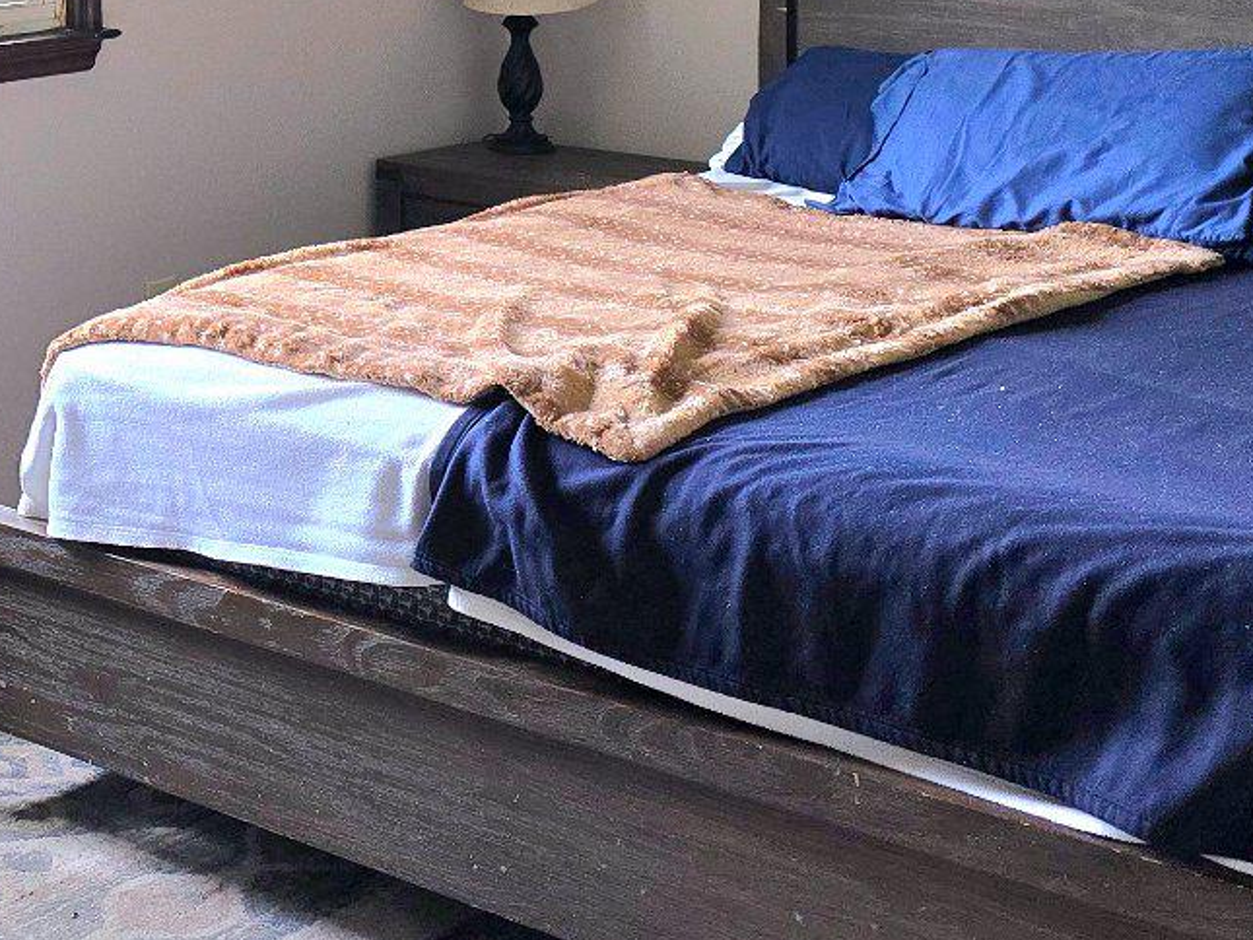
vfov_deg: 19.1
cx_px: -91
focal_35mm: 73
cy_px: -179
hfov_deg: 25.0
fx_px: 2643
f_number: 1.7
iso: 200
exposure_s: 1/182
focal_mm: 6.3
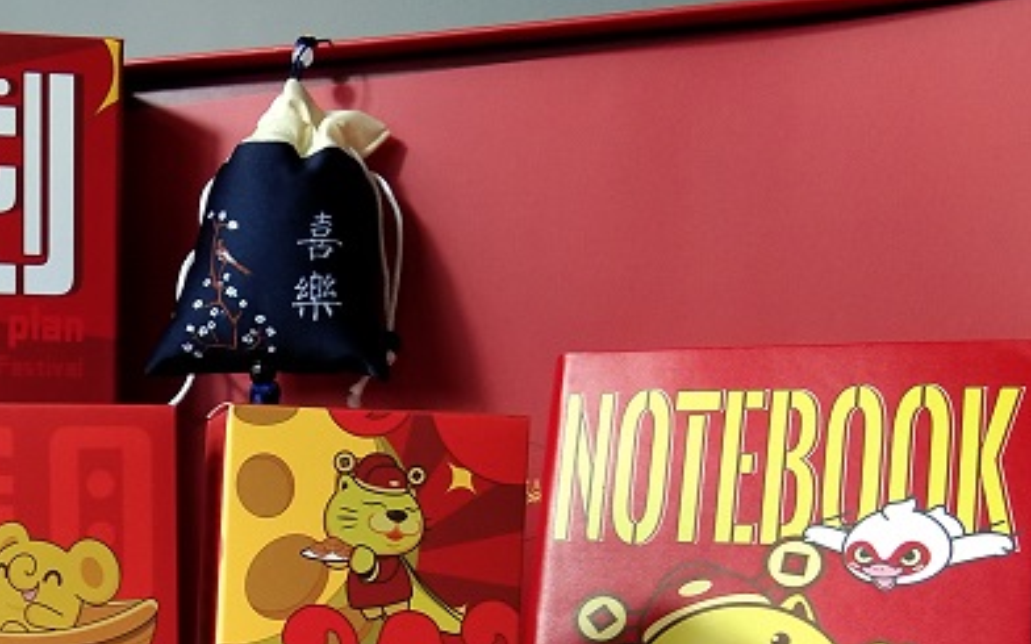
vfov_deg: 18.9
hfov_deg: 29.0
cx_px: 42
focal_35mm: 67
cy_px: 641
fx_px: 1883
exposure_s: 1/33.3
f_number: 2.2
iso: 320
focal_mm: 3.69
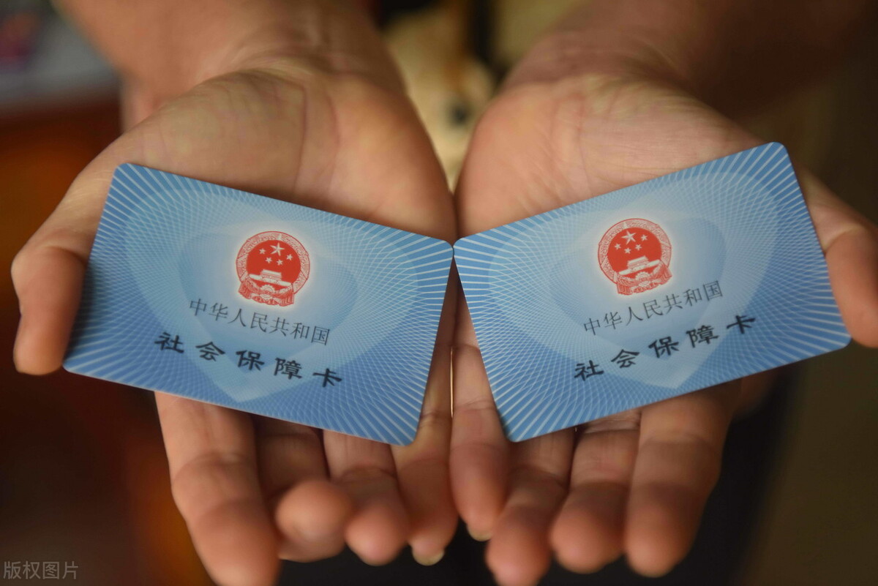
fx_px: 1708
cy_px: 293
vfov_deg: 19.5
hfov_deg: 28.8
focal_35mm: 70
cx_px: 439
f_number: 2.8
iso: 1400
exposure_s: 1/200
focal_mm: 70
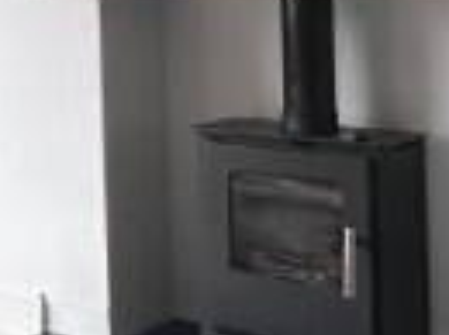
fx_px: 1191
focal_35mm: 92
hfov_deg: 19.4
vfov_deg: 15.4
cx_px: -161
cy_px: -79
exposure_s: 1/50
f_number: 2.2
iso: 160
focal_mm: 2.22
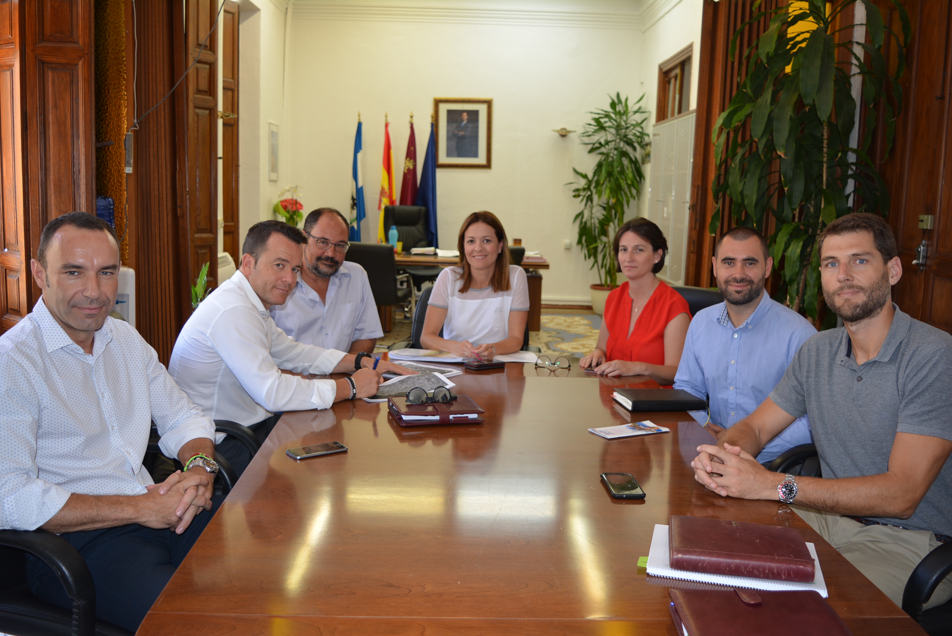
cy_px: 318
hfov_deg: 57.2
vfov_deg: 40.0
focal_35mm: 33
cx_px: 476
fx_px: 873
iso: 400
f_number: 4
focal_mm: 22
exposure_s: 1/60
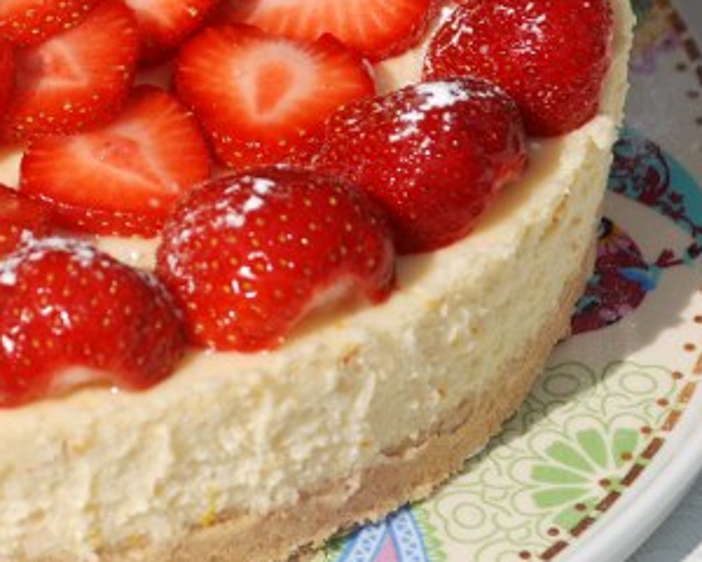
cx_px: -77
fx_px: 6633
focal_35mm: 319
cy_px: 75
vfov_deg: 4.8
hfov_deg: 6.0
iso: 100
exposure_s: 1/640
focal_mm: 85
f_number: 6.3
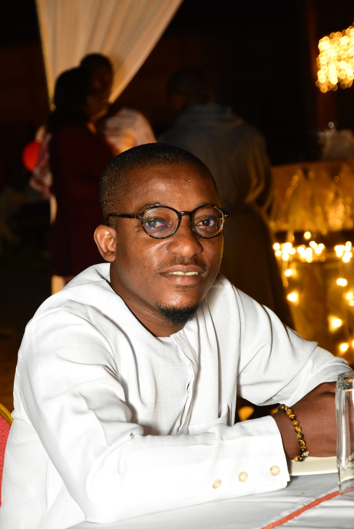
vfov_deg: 20.9
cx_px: 177
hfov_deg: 14.1
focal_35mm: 98
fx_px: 1435
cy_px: 264
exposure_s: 1/80
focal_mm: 65
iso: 3200
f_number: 5.3
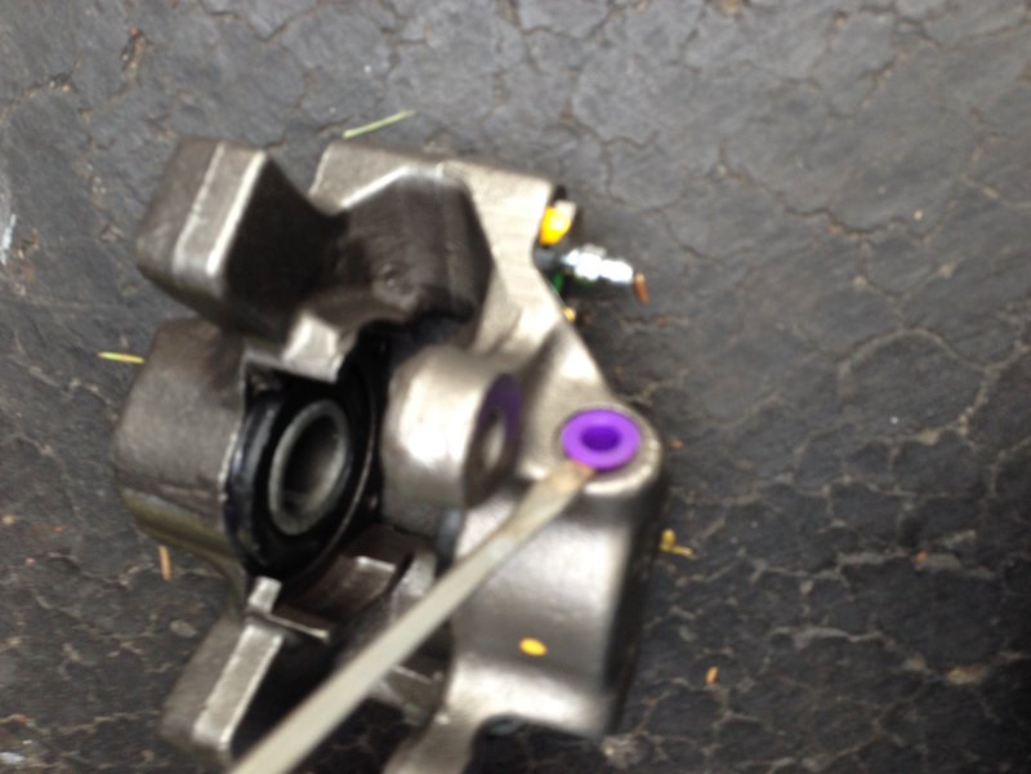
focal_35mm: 33
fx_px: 983
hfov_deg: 55.4
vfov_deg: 42.9
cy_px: 387
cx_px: 516
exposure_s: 1/60
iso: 50
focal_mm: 4.12
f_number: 2.4
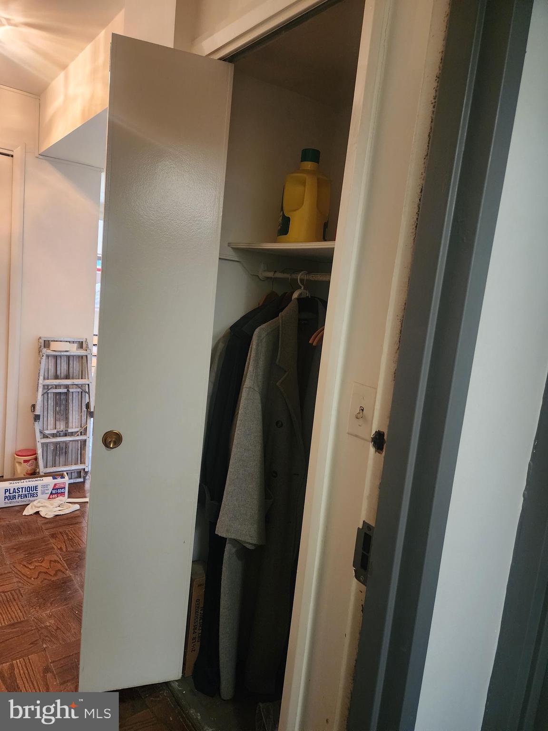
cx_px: 274
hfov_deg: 58.9
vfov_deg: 73.9
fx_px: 485
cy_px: 366
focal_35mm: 23
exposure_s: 1/30
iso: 500
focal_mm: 6.4
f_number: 1.8
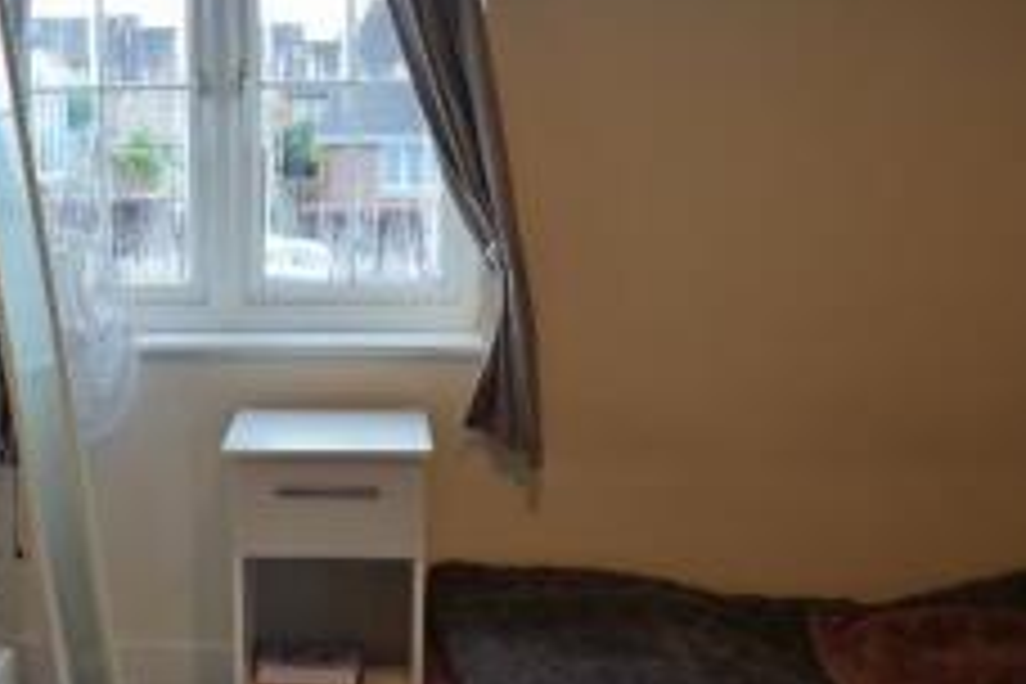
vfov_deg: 26.9
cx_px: 212
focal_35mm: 50
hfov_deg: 38.2
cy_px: 407
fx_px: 1425
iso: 100
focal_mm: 16
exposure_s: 1/60
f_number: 2.4
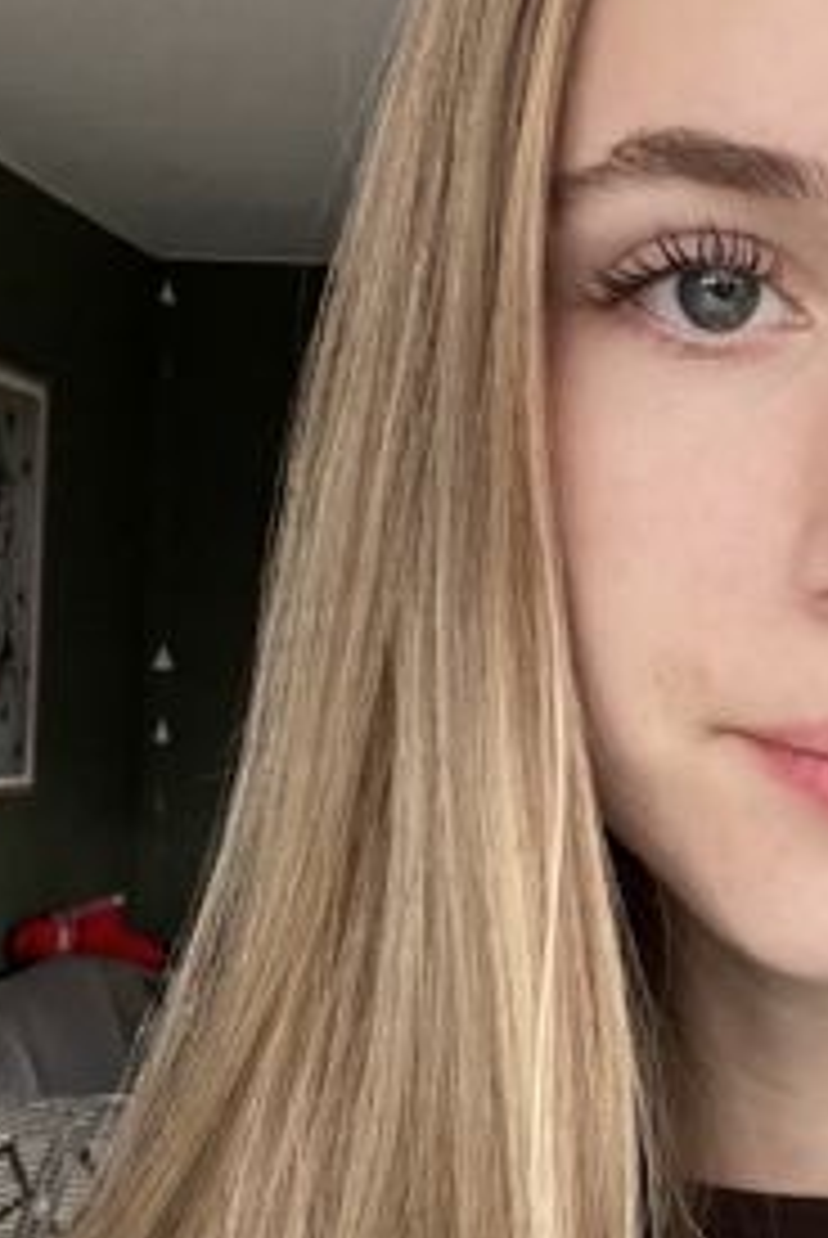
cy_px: 756
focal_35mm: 68
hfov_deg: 19.4
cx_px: 868
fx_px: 2340
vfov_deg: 29.5
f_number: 2.2
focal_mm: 2.71
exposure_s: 1/60
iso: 320
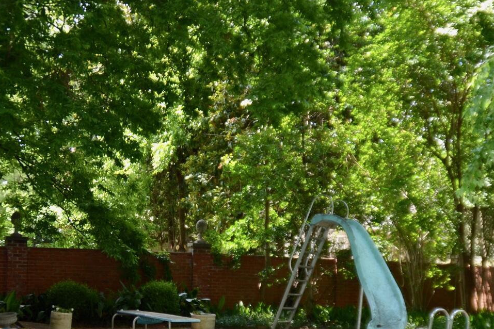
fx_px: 892
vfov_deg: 20.7
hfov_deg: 31.0
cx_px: 241
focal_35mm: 65
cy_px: 269
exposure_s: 1/125
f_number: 4
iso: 100
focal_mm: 18
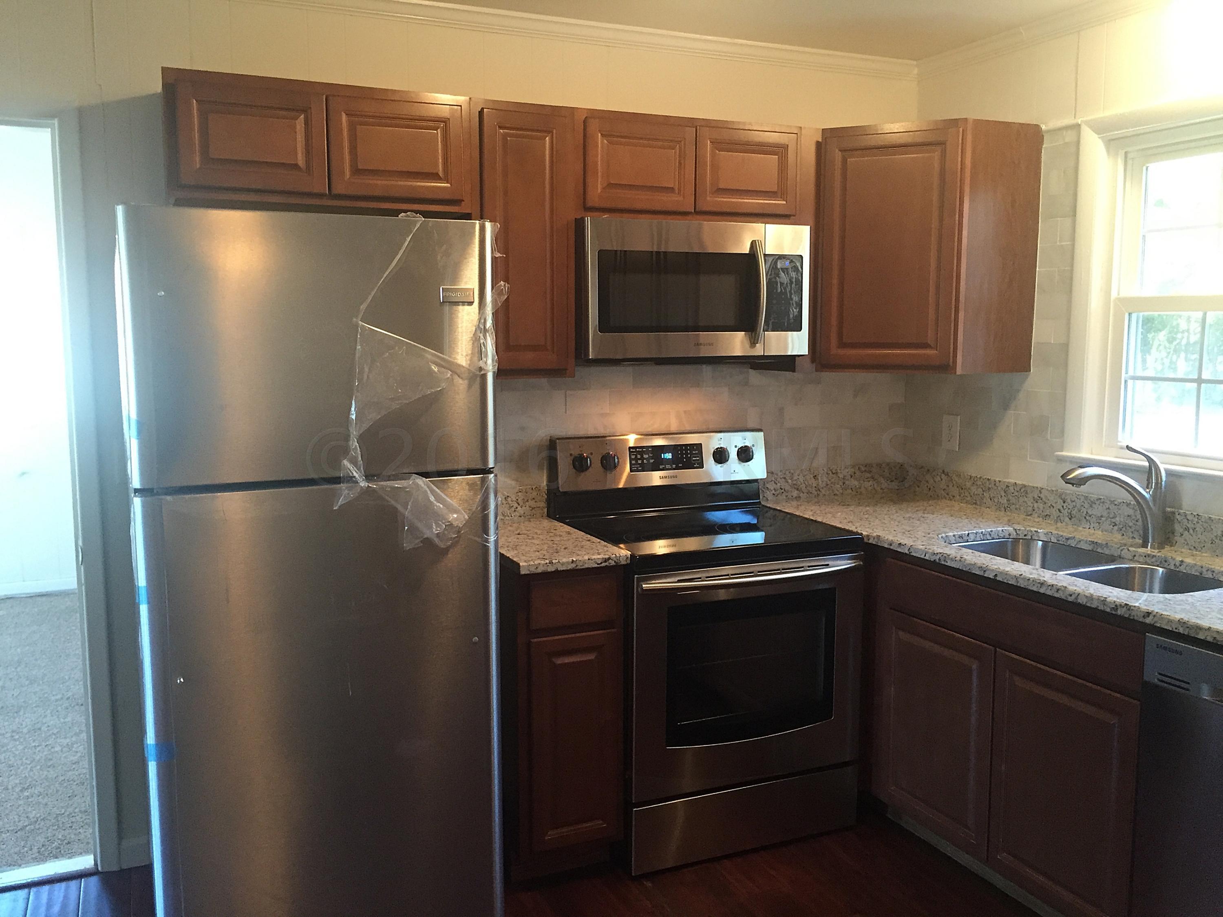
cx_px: 612
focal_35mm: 29
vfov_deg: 48.2
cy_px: 458
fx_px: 1025
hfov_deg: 61.7
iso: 160
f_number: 2.2
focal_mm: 4.15
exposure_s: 1/30
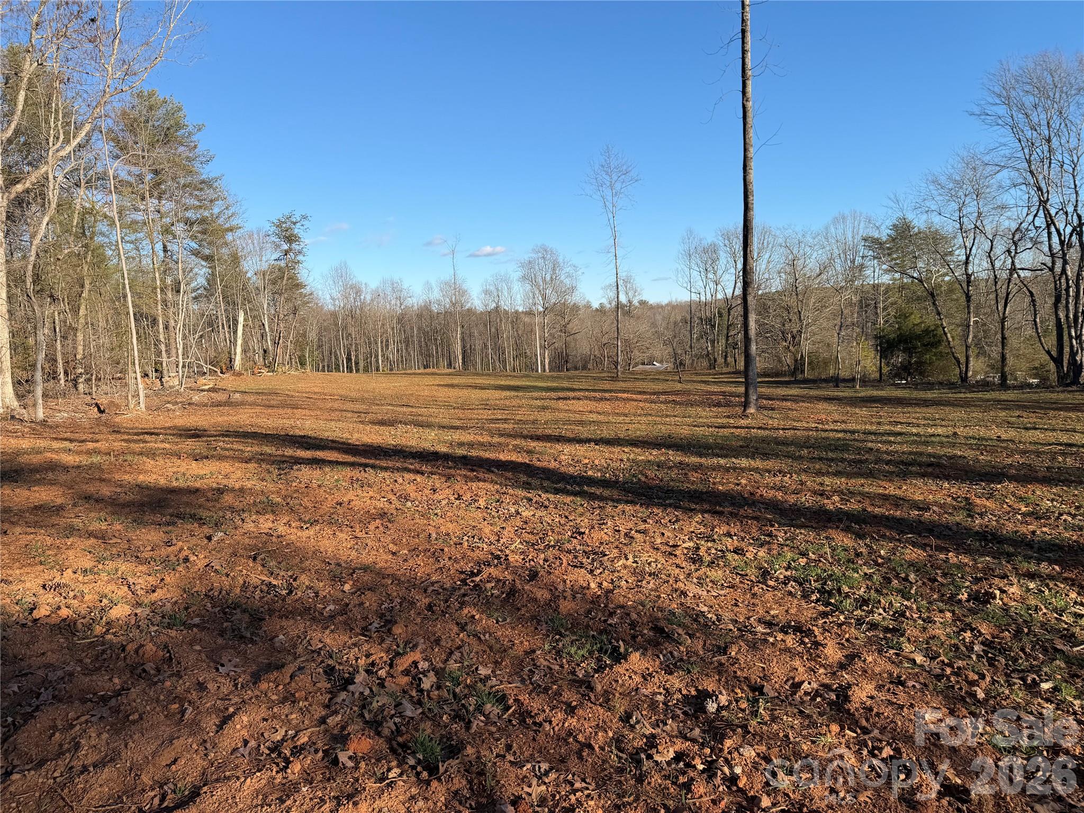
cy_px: 406
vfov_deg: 56.8
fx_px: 752
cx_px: 542
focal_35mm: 24
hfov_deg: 71.6
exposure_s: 1/2801
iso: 80
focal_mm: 6.76
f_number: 1.78
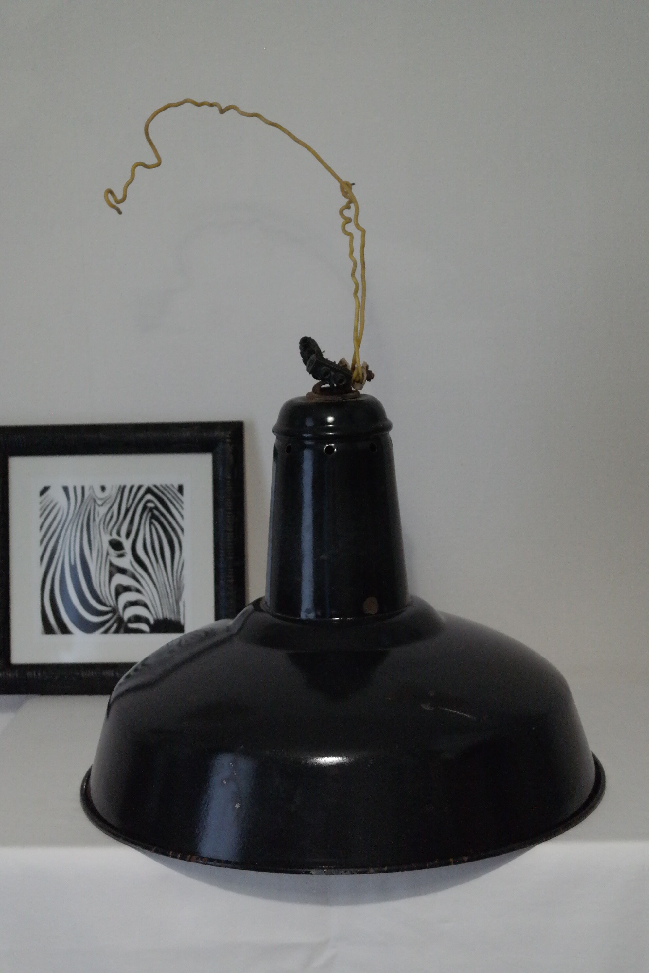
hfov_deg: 25.5
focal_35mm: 53
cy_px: 486
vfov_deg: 37.5
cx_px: 324
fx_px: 1433
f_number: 4.5
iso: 3200
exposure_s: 1/50
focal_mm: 35
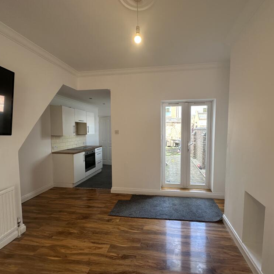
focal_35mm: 17
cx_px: 147
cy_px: 140
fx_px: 152
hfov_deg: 83.8
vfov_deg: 84.0
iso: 80
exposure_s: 1/99
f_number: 2.2
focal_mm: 2.22
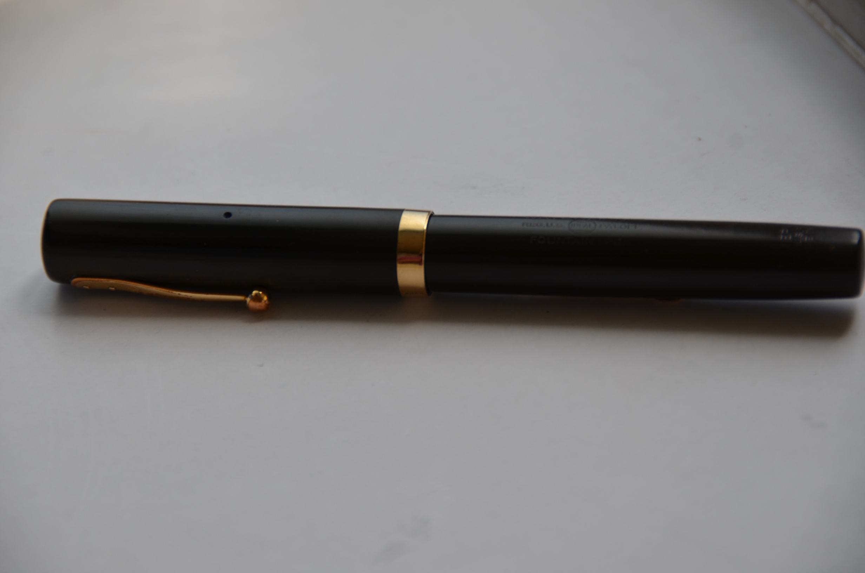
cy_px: 286
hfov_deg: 6.9
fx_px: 7193
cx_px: 432
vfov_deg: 4.6
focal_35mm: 300
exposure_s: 1/640
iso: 200
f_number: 6.3
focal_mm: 200
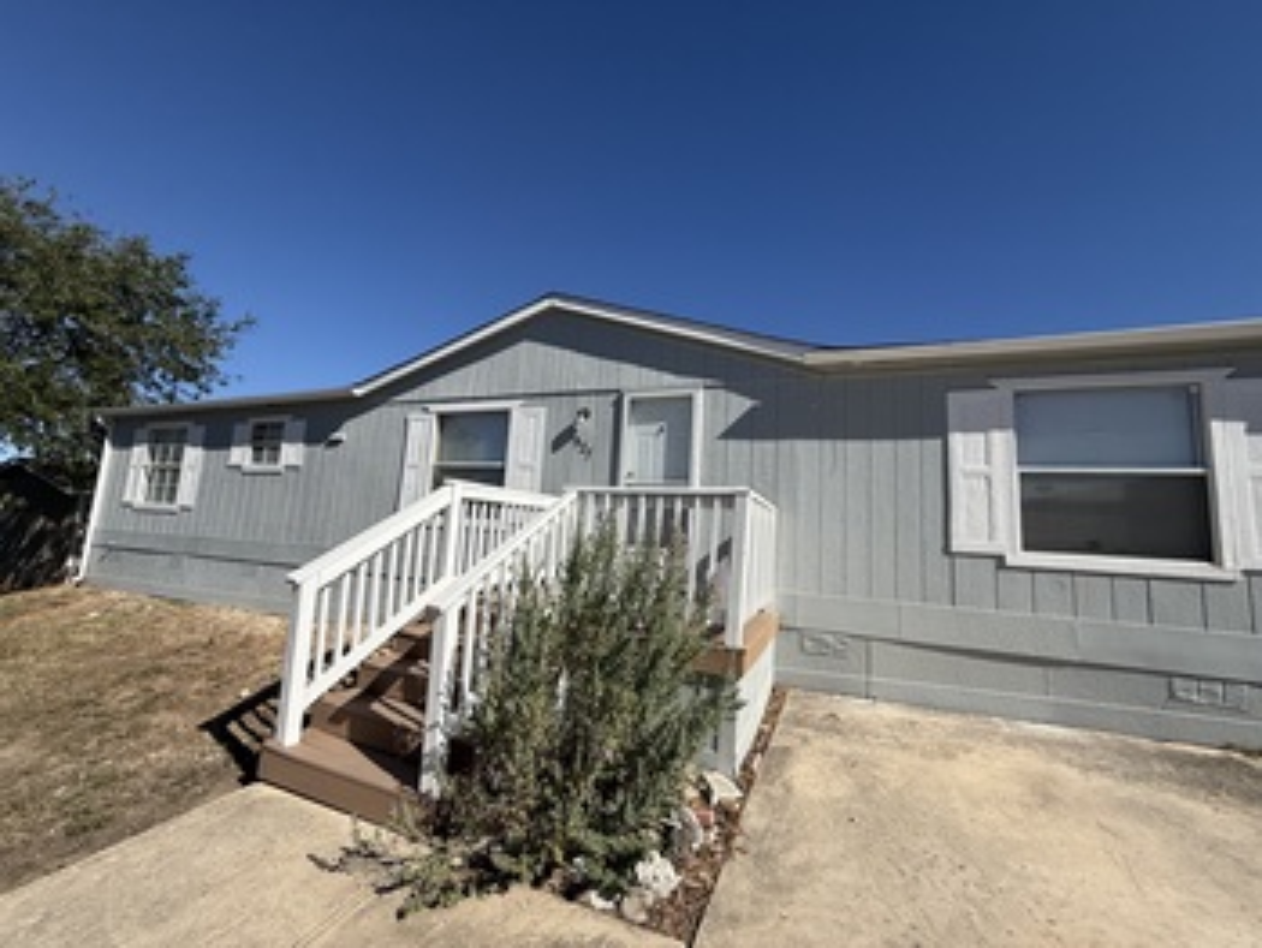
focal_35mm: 14
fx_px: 511
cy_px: 474
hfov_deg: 102.0
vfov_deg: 85.7
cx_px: 631
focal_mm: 2.22
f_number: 2.2
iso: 50
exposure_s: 1/4425
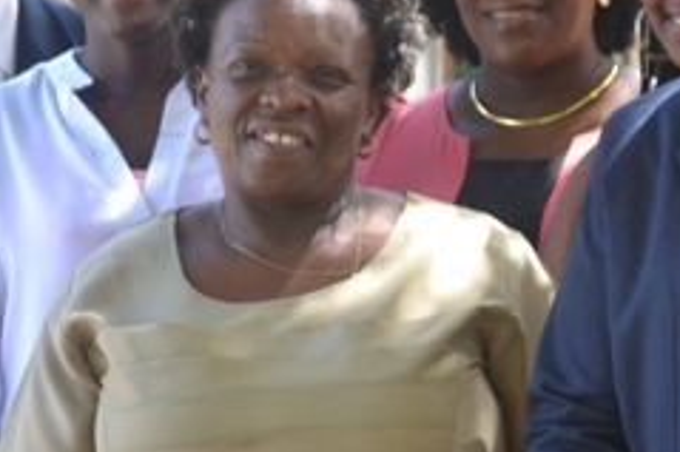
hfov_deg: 9.3
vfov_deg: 6.2
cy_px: 263
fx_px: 4178
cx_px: 543
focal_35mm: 221
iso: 400
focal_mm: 55
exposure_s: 1/125
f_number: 5.6
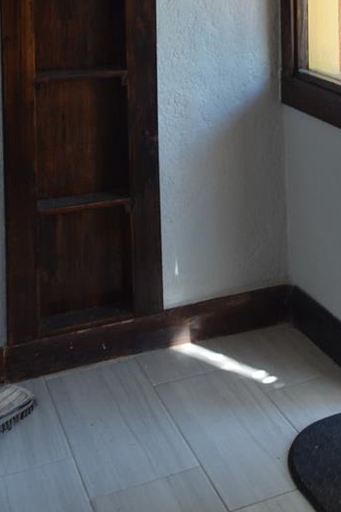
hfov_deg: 24.5
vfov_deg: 32.2
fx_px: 782
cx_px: 221
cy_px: -43
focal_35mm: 55
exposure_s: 1/30
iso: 125
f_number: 2.8
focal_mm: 9.4
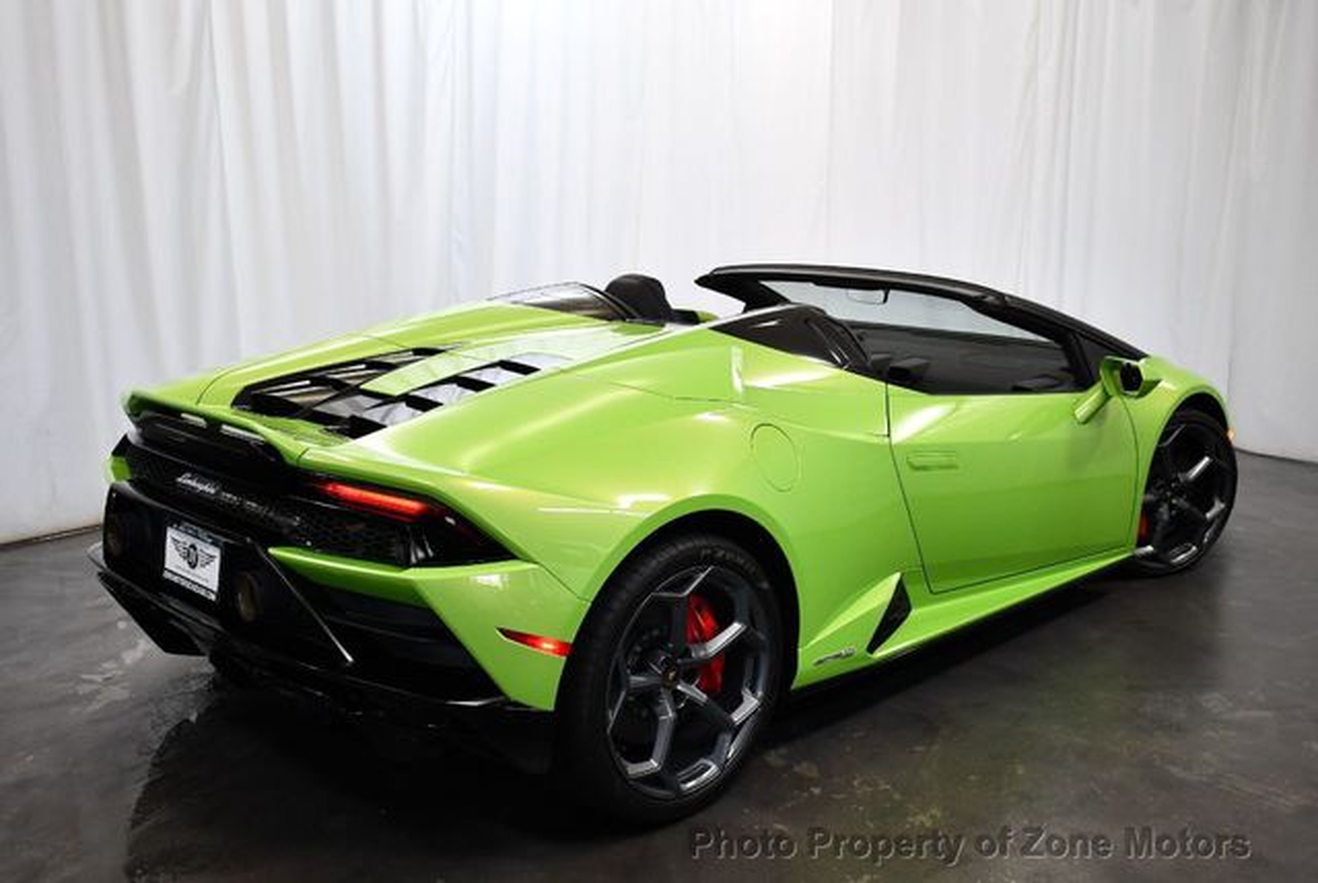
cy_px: 442
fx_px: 1320
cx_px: 659
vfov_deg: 37.0
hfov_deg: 53.1
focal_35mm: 36
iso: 800
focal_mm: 18
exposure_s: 1/200
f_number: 3.5
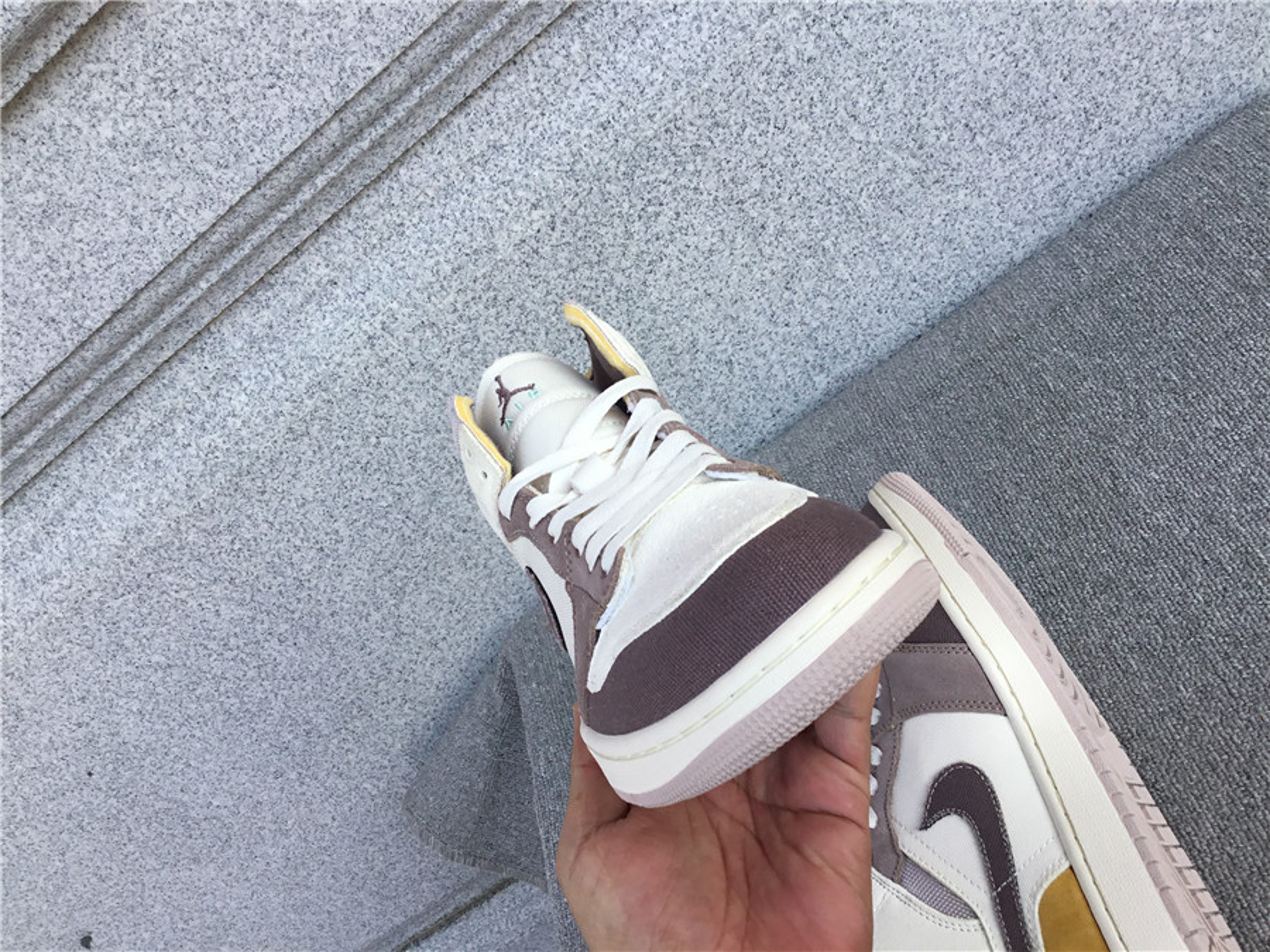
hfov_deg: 58.4
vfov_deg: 45.4
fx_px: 1137
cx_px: 635
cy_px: 476
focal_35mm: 31
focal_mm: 3.3
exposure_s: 1/424
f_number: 2.4
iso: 25
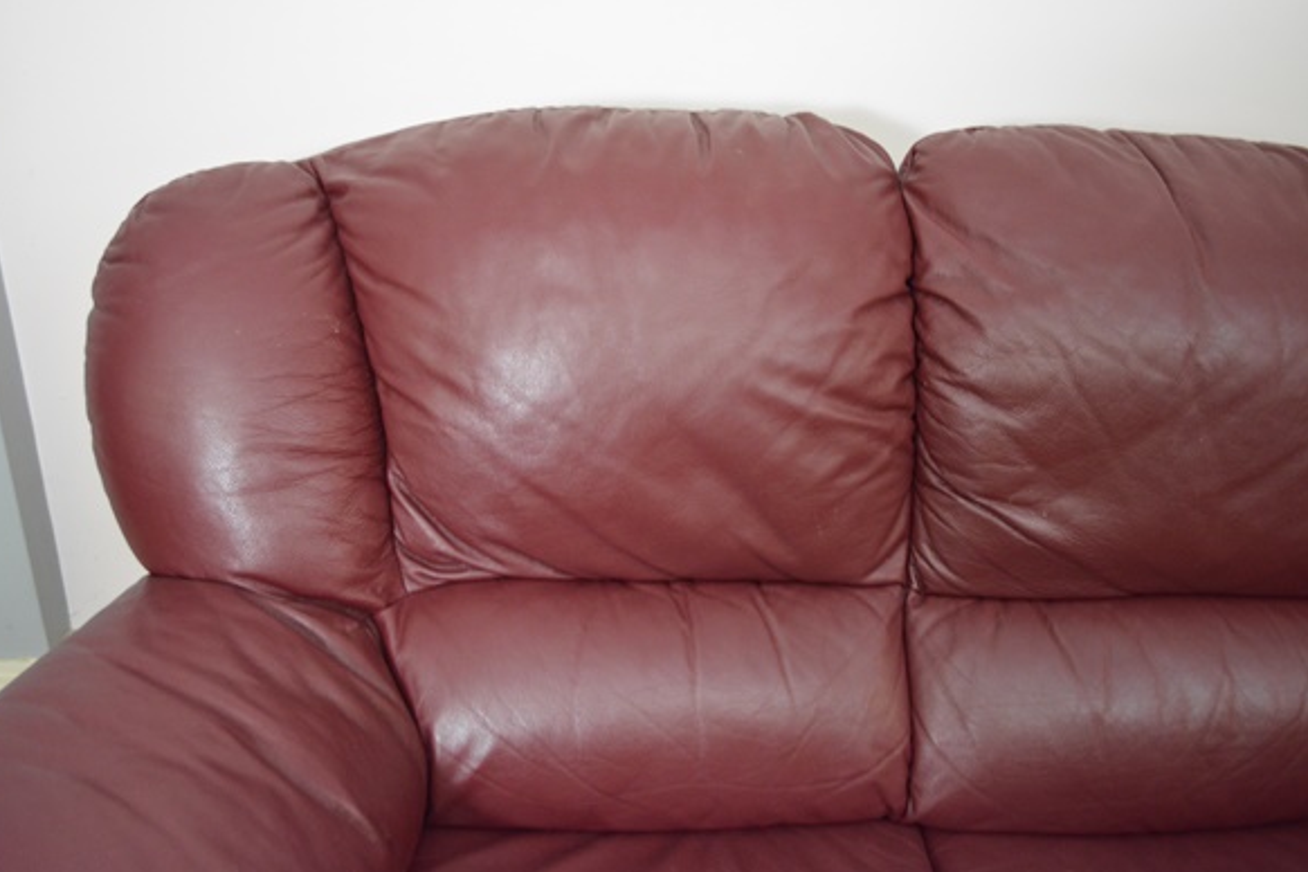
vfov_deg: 38.9
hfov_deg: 55.8
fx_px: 1235
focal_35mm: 34
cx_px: 643
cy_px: 438
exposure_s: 1/30
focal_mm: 22
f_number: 4
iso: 2500
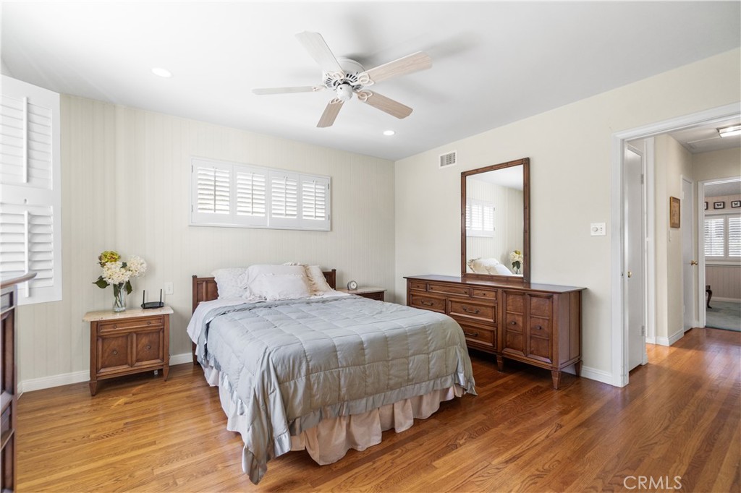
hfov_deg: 100.4
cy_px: 246
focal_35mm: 15
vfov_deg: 77.3
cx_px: 370
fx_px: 309
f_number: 6.3
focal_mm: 10
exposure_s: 1/15
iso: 320
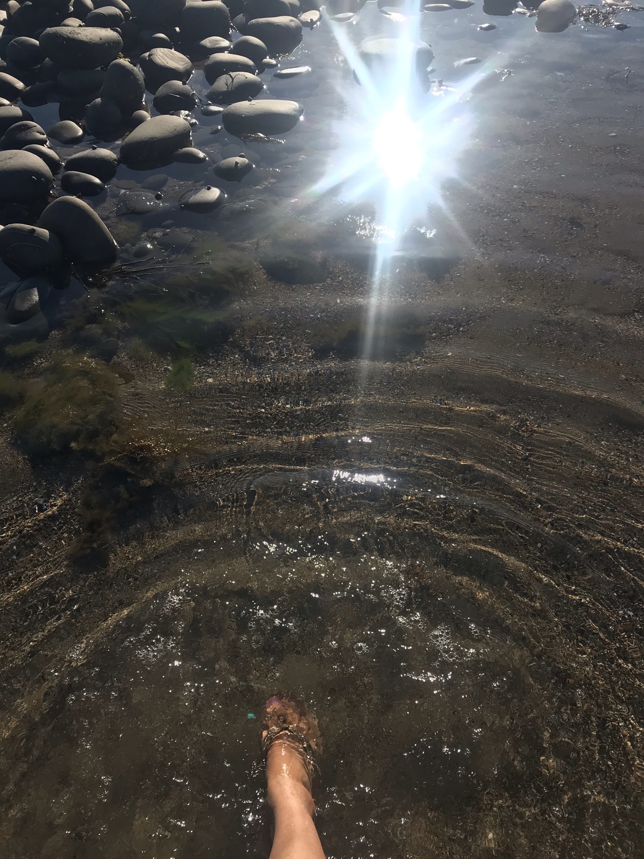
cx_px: 322
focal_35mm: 28
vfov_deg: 63.4
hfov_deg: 49.7
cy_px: 430
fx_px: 695
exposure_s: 1/2740
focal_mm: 3.99
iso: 20
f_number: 1.8
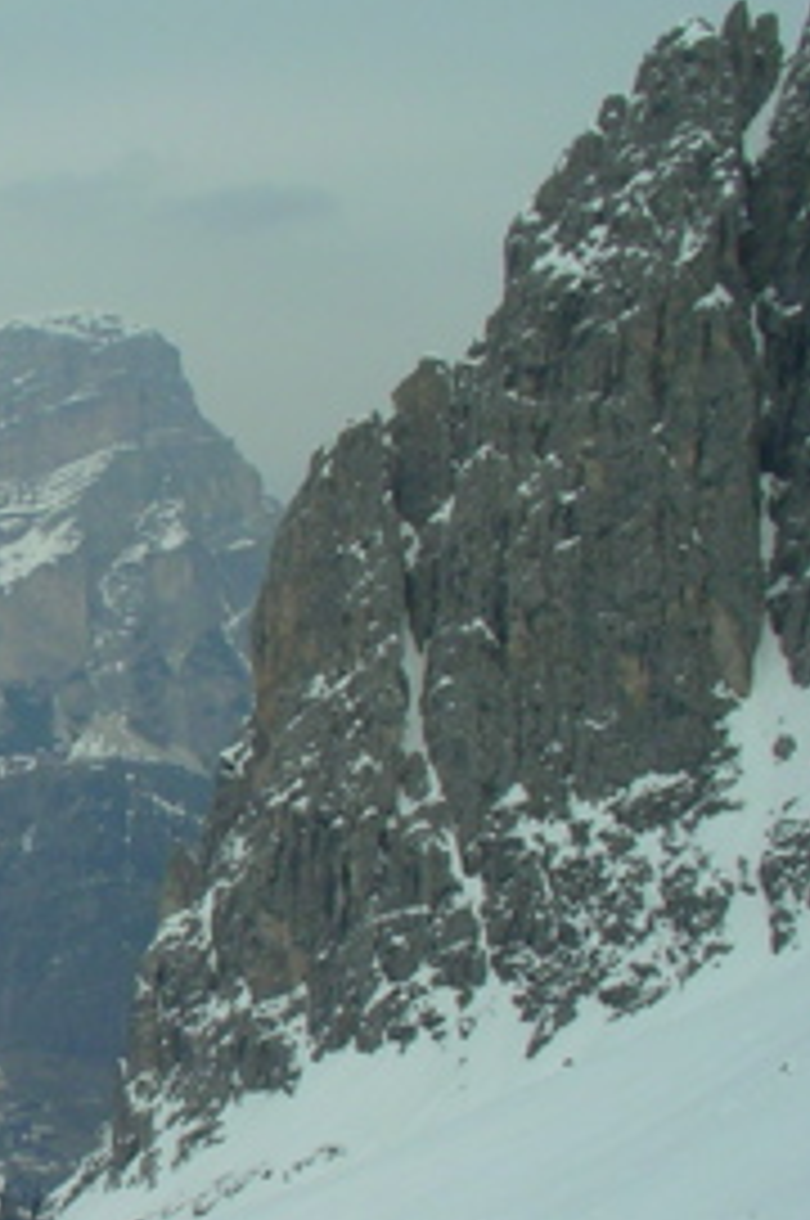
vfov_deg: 22.2
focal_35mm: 91
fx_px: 3079
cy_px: 896
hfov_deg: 14.4
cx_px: -212
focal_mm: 5.7
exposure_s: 1/400
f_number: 6.9
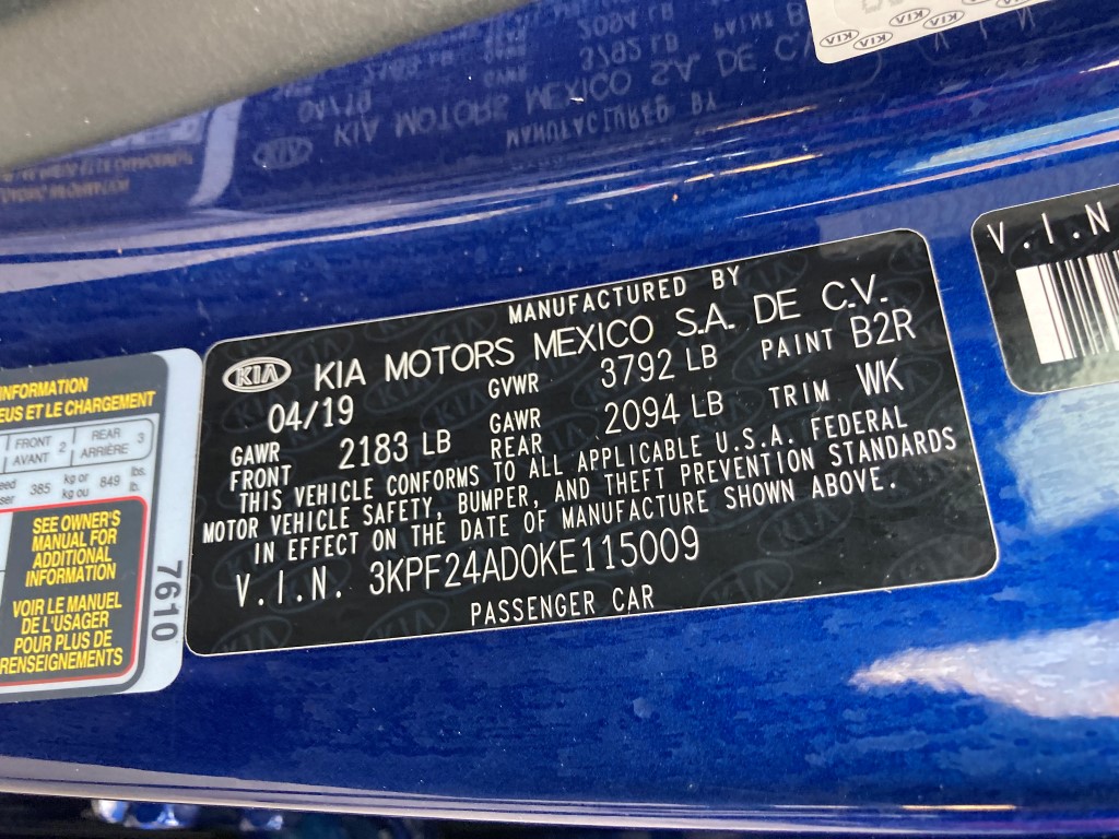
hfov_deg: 63.4
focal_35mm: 28
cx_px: 560
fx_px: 905
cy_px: 420
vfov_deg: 49.7
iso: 250
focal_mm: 3.99
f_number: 1.8
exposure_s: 1/60
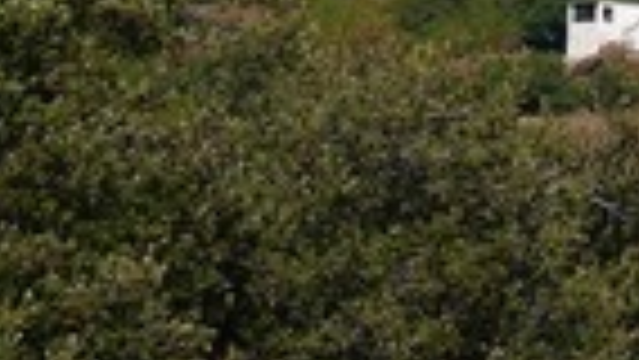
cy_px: -369
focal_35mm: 391
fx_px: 6627
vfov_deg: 3.1
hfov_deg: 5.3
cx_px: 1683
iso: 100
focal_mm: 14.3
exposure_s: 1/200
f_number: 5.6
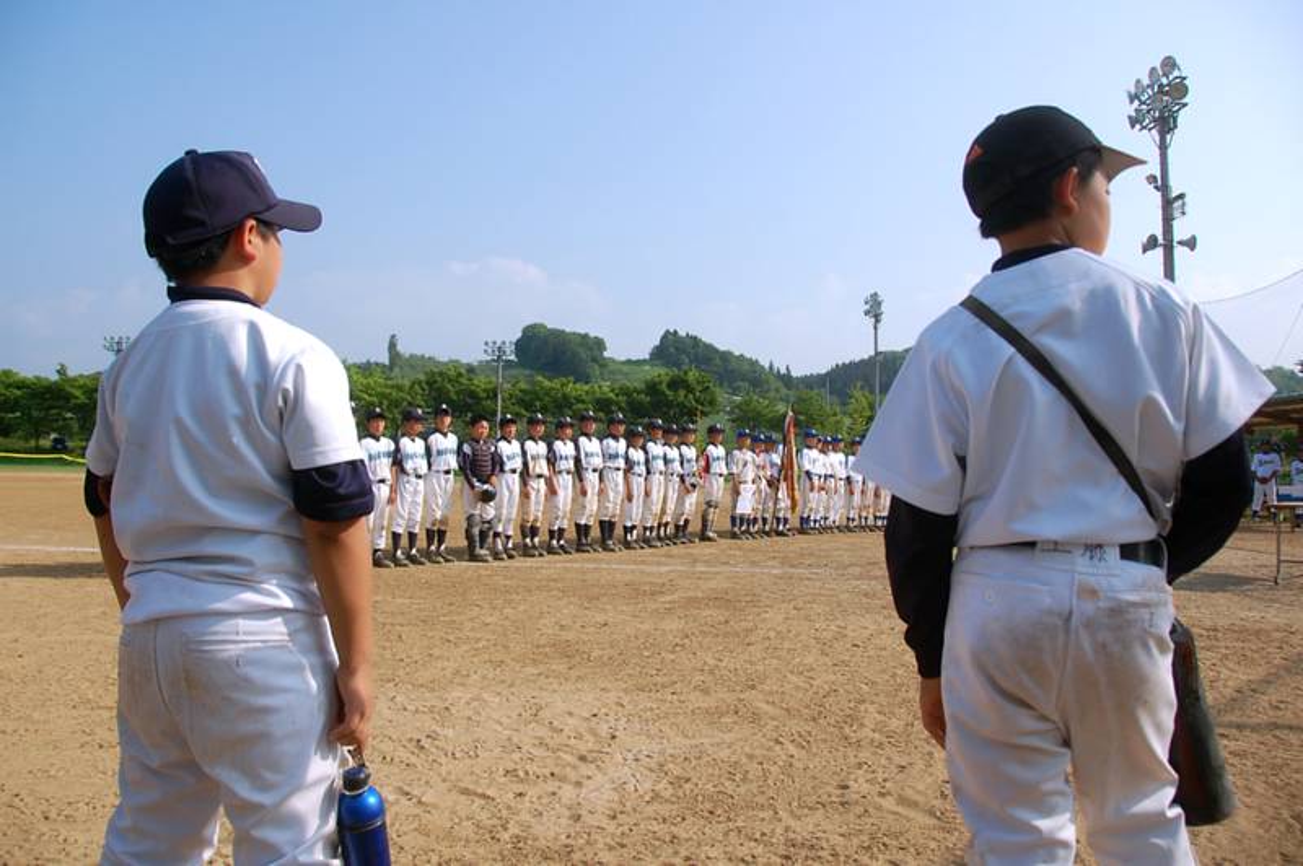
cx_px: 652
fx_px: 976
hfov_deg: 67.4
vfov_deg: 47.9
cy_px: 433
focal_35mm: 27
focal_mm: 18
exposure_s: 1/1000
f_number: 4.5
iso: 200
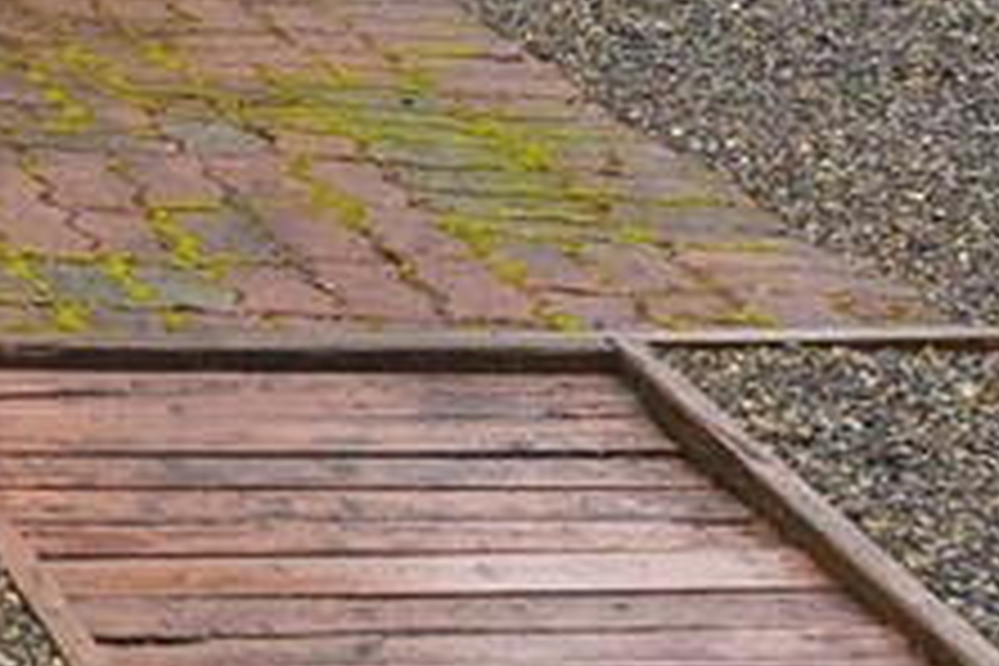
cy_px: -918
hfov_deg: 11.7
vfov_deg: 8.3
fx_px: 4245
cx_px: -1132
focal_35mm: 153
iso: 250
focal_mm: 20
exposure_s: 1/60
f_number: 6.3
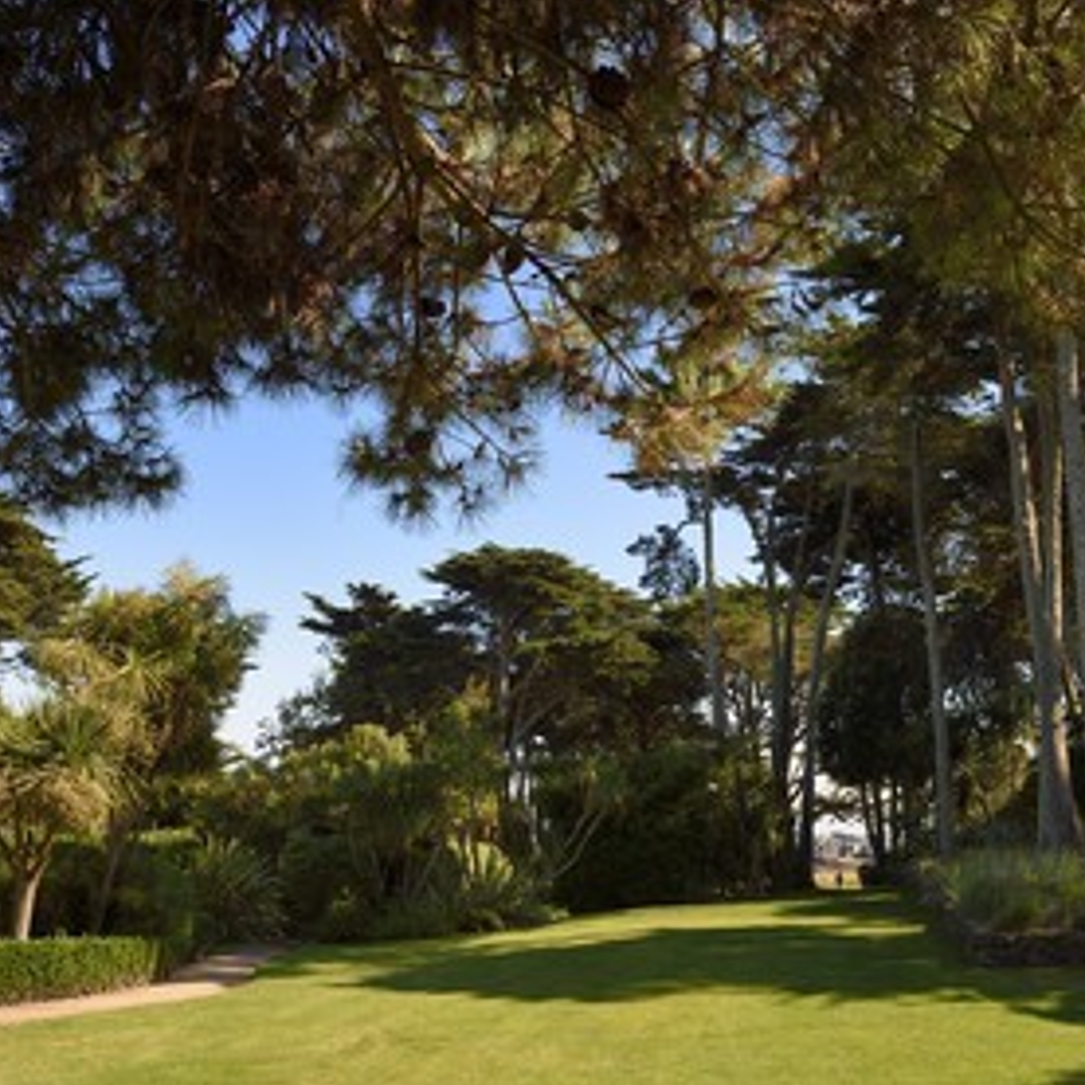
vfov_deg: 41.9
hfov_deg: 41.7
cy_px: 544
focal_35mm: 40
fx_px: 1418
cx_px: 654
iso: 200
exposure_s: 1/160
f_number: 11
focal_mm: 31
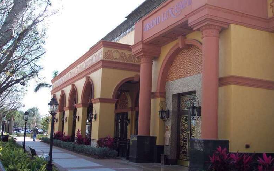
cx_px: 138
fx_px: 306
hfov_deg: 48.2
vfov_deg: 31.2
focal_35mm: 41
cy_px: 85
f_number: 2.8
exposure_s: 1/700
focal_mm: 8
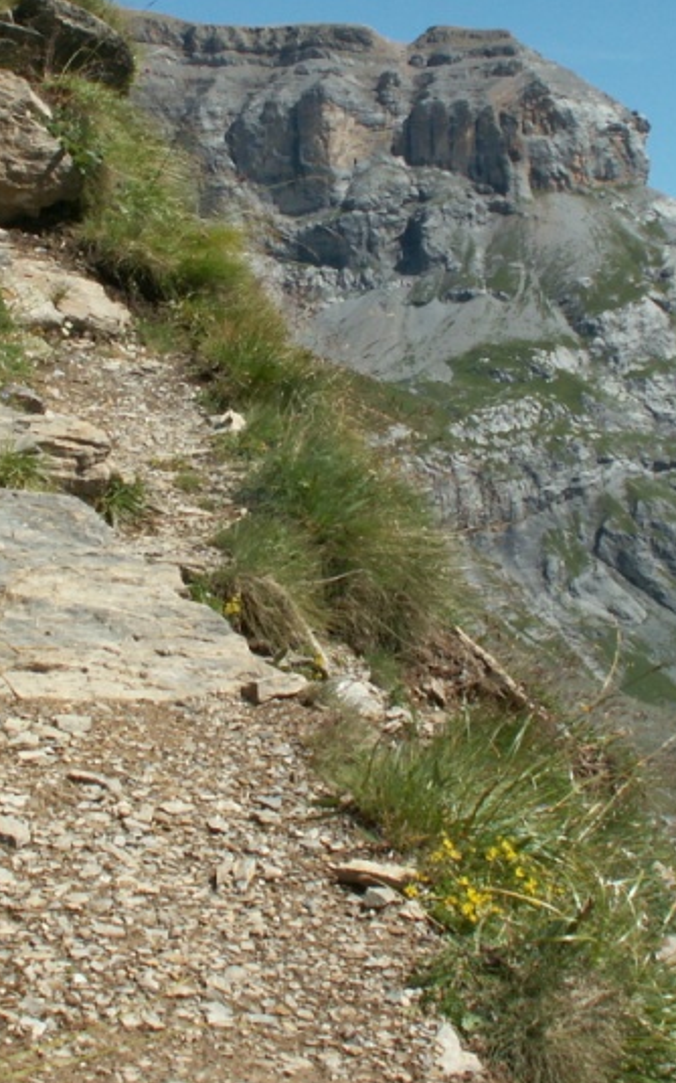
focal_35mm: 71
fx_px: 2095
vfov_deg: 28.8
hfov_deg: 18.3
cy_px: 383
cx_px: 249
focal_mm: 5.86
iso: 50
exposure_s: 1/200
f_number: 6.3
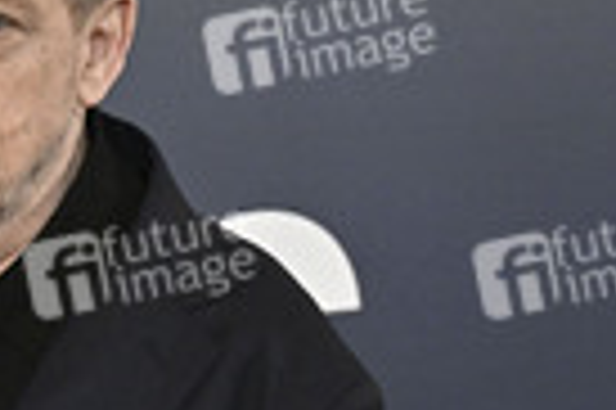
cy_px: 378
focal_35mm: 185
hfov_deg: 10.8
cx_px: -250
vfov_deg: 7.4
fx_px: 3162
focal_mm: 56
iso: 2500
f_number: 5.6
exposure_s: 1/320
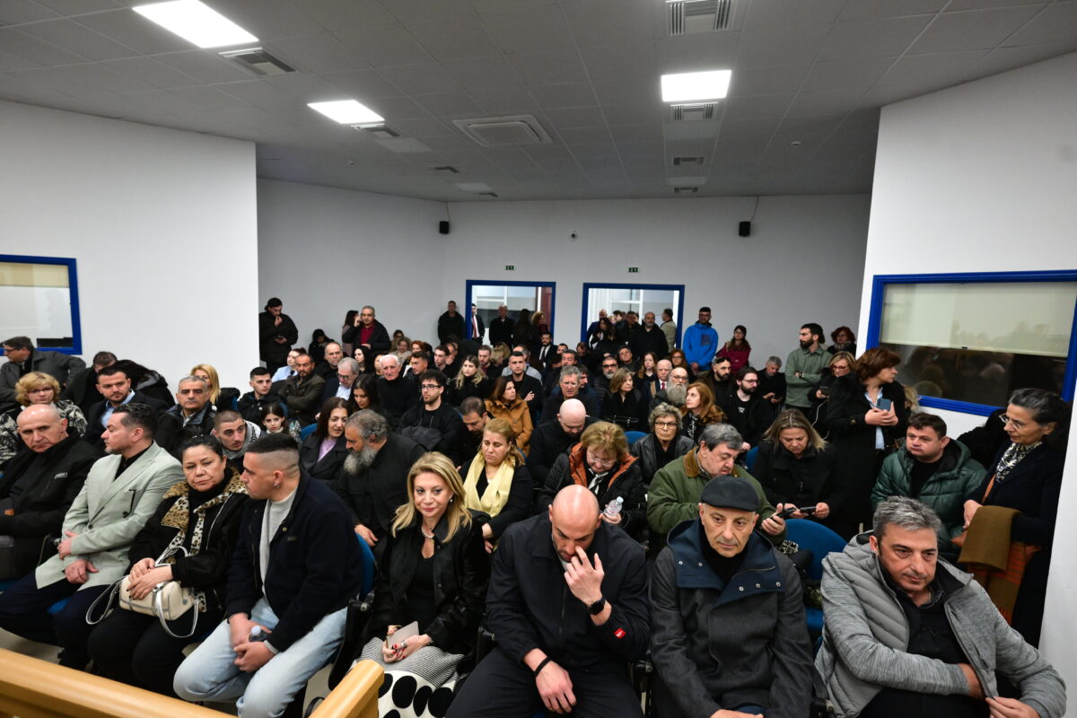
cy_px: 359
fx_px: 509
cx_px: 538
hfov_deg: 93.3
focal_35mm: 17
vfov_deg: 70.4
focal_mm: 17
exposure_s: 1/160
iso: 4000
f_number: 4
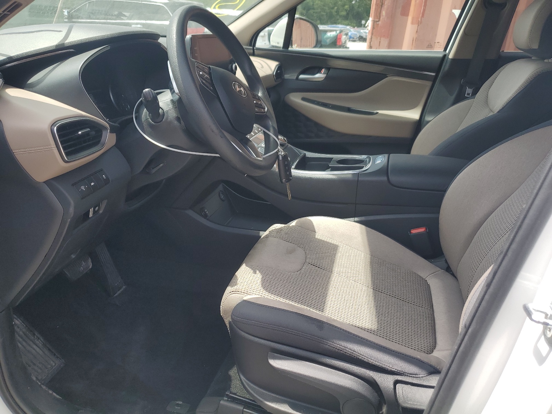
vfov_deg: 53.1
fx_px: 415
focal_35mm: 26
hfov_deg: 67.3
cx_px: 276
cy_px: 207
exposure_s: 1/833
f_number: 1.5
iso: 50
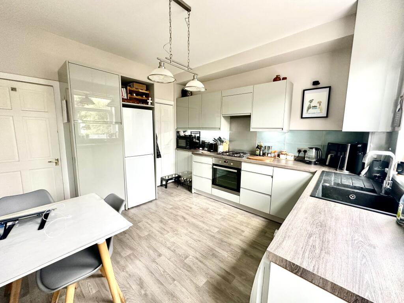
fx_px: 163
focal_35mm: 14
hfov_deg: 102.1
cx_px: 202
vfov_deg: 85.7
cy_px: 152
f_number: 2.2
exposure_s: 1/99
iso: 160
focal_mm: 2.22
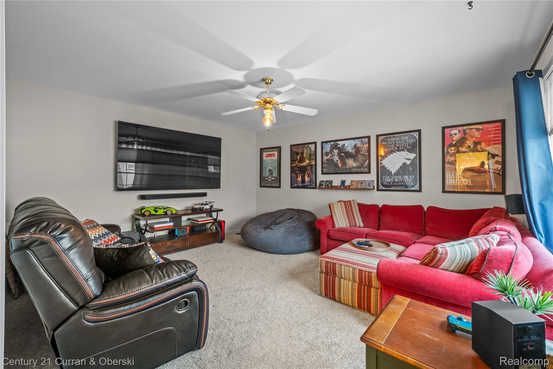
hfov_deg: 100.4
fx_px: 230
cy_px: 184
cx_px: 276
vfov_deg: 77.3
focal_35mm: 15
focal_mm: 10
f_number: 7.1
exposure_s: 2
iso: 640
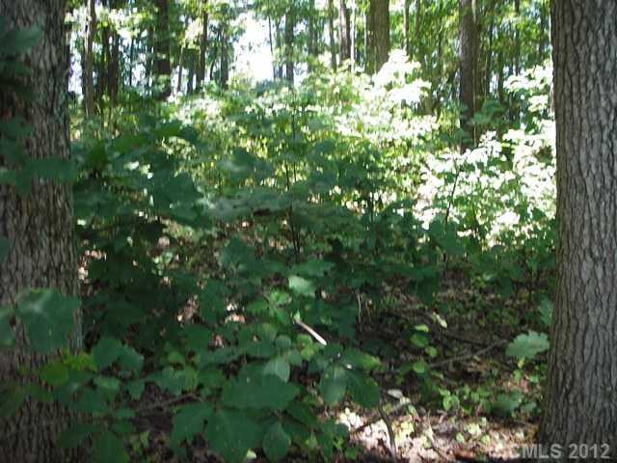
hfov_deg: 49.0
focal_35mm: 38
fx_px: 677
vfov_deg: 37.7
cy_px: 232
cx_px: 308
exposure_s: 1/40
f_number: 3.3
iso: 50
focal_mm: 6.3
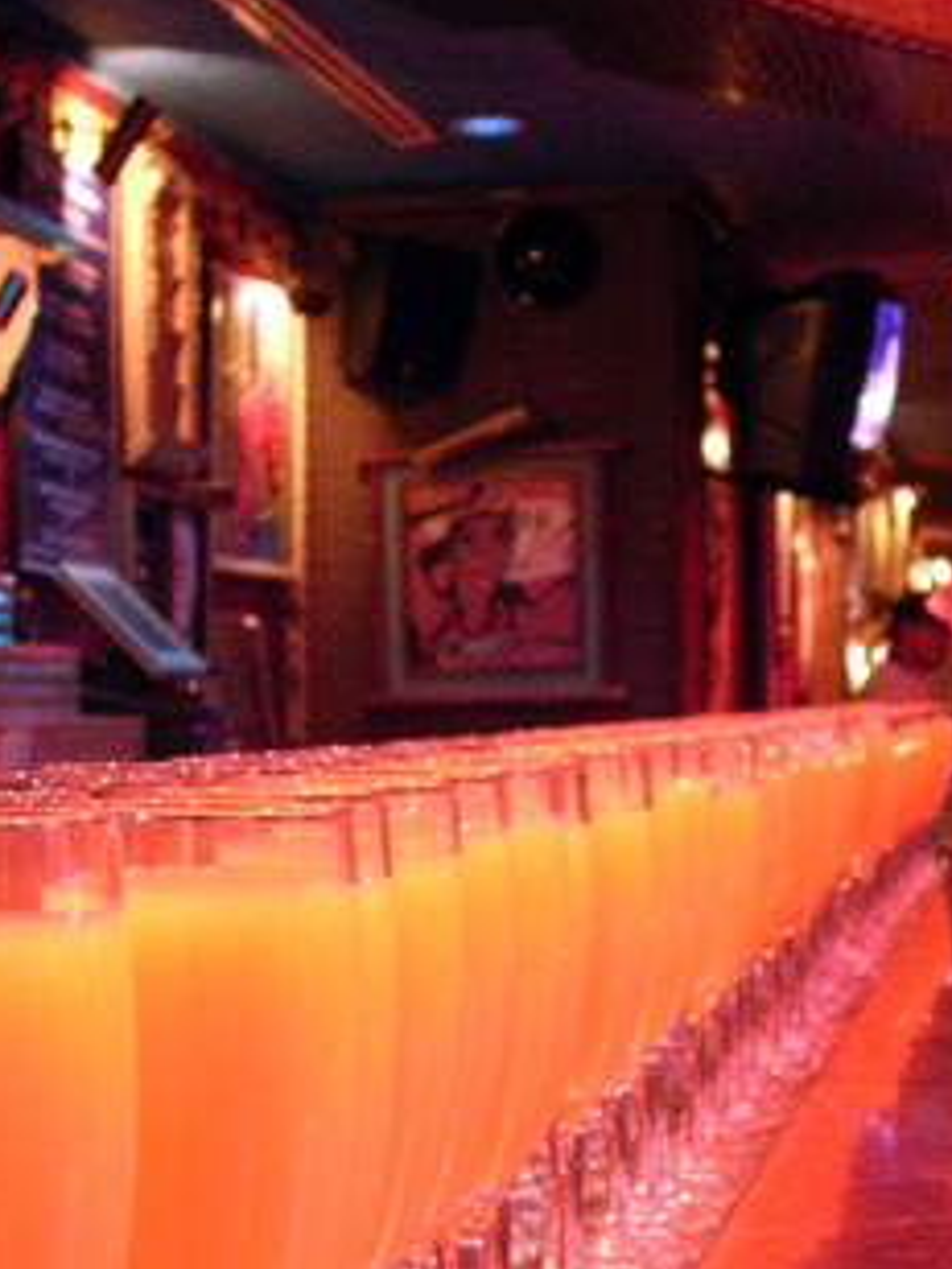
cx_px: 396
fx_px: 2860
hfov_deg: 18.9
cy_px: 812
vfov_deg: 24.9
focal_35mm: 78
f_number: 3.4
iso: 400
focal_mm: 9.1
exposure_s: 1/1.7
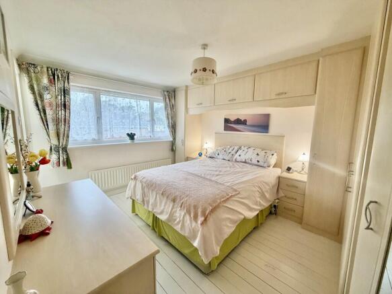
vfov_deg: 85.7
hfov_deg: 102.1
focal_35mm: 14
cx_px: 196
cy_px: 147
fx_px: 159
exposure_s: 1/100
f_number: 2.2
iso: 250
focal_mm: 2.22
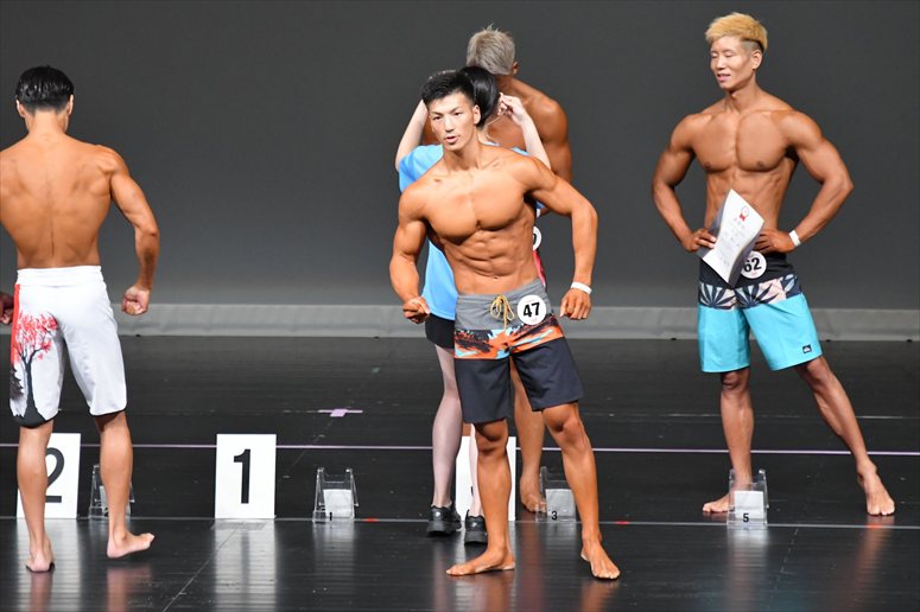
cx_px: 460
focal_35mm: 315
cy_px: 306
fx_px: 8046
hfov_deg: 6.5
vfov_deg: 4.4
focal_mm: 210
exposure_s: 1/400
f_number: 5.6
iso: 4000
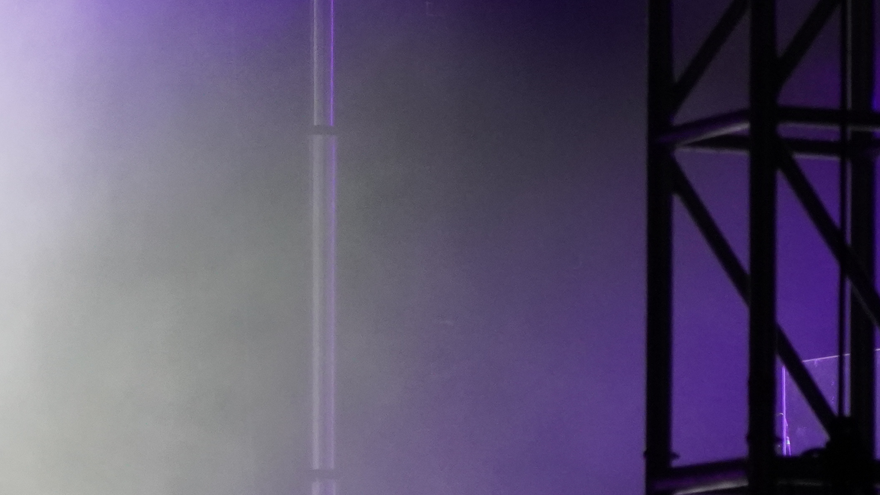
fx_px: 7304
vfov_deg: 3.9
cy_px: 592
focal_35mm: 313
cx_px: -12
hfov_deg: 6.9
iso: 6400
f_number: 4
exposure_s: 1/160
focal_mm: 105
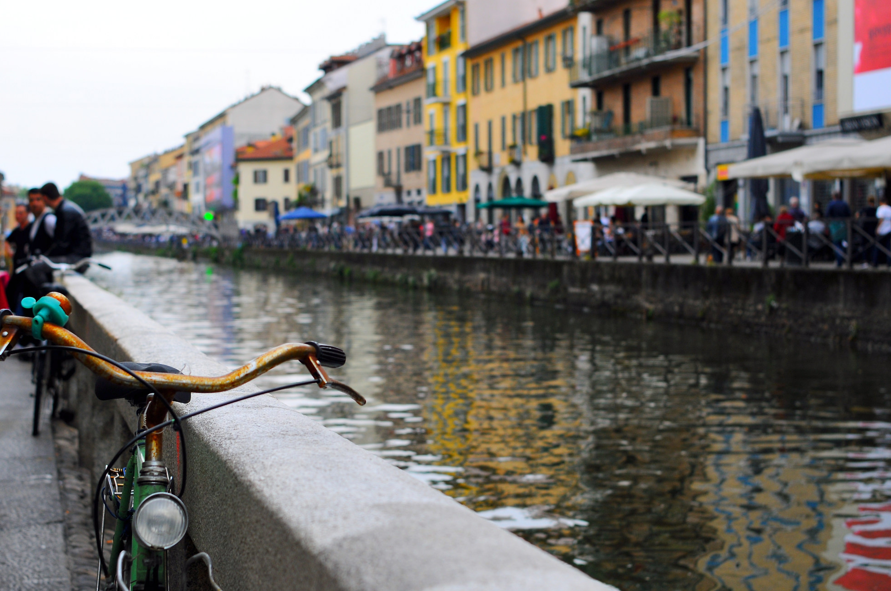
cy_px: 363
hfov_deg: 31.1
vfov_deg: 21.0
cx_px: 394
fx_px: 1597
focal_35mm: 65
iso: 200
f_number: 4
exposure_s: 1/500
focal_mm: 35
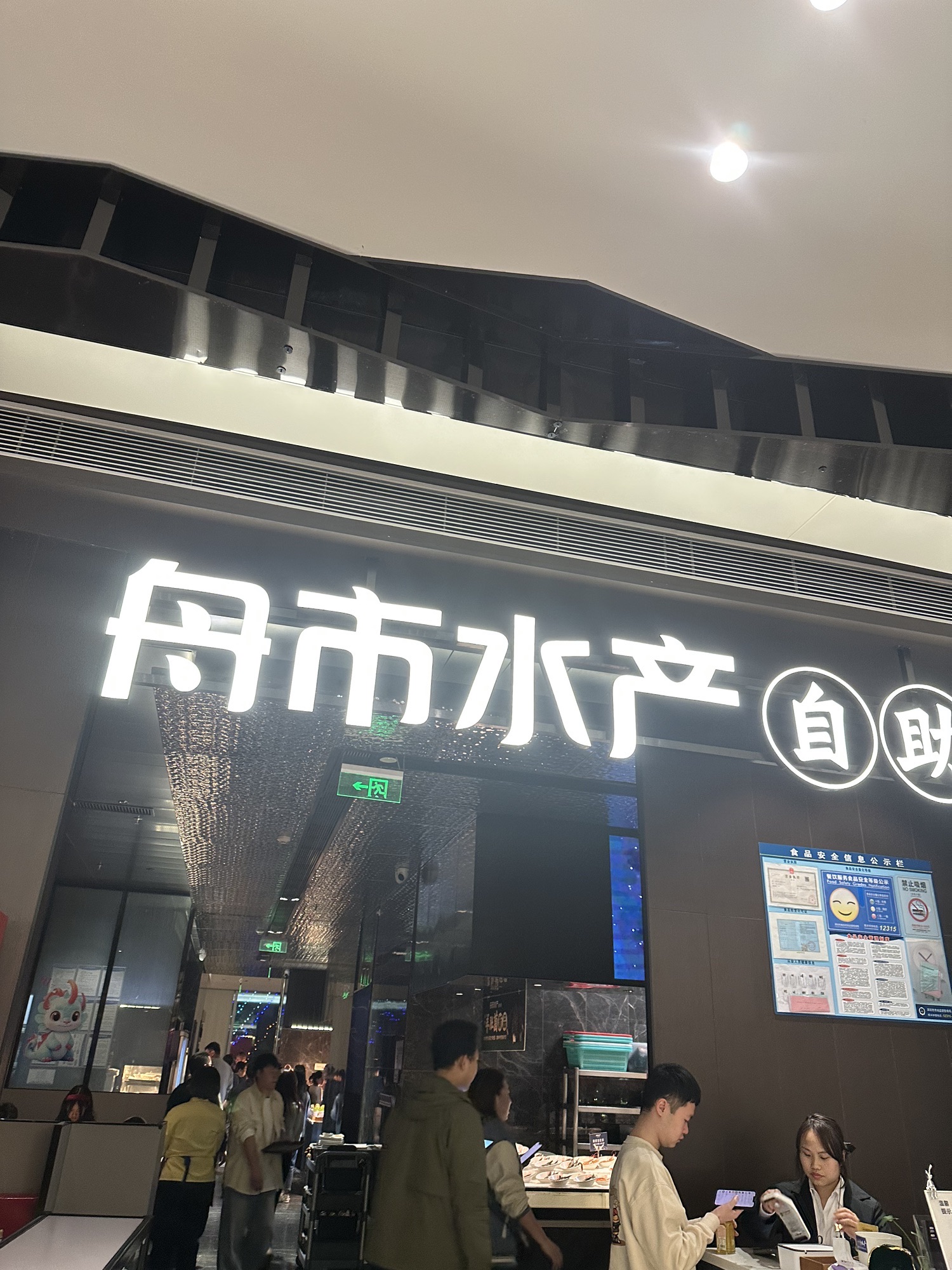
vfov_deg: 71.6
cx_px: 476
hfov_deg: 56.8
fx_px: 880
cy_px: 635
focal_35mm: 24
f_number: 1.78
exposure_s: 1/100
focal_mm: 6.86
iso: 200
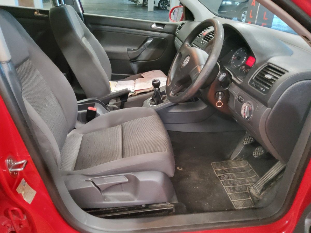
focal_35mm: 26
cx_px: 156
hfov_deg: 67.3
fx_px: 234
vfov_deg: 53.1
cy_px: 116
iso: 1250
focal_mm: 3.08
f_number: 2
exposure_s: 1/50
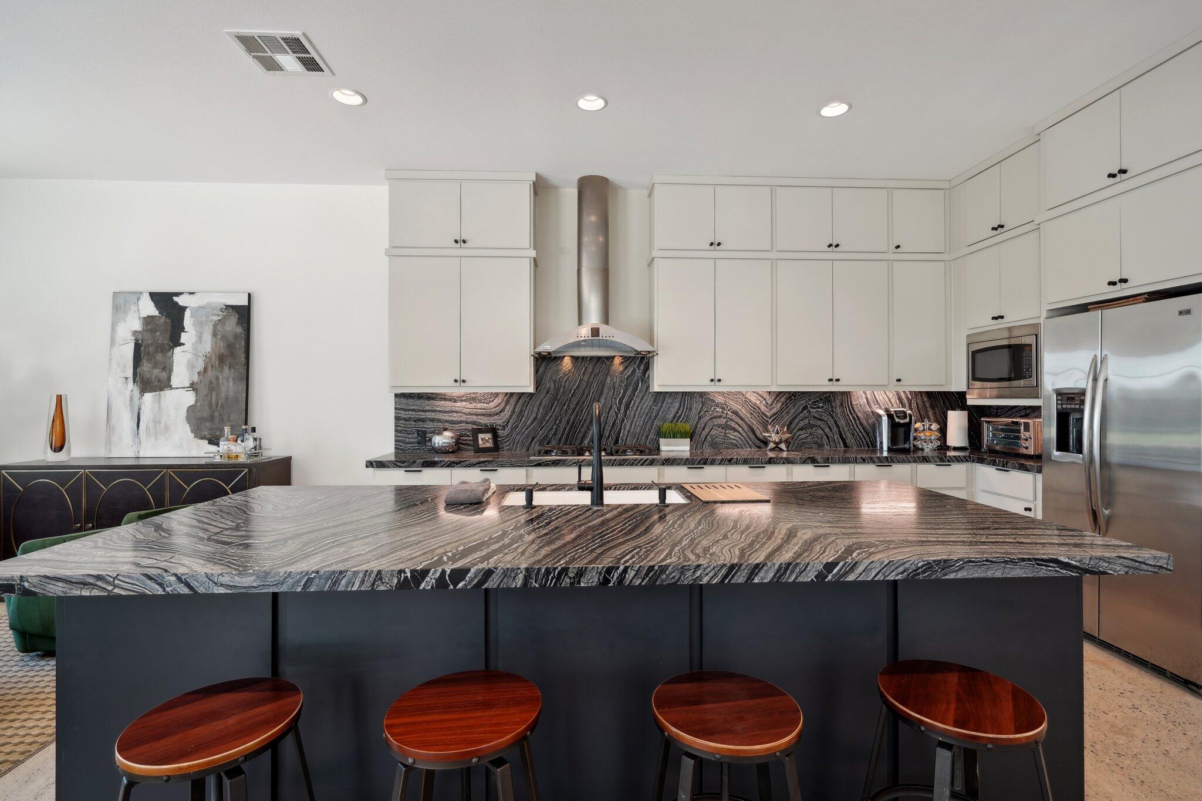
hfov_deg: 96.7
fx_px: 534
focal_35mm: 16
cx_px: 601
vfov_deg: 73.7
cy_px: 400
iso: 400
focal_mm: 16
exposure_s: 1/15
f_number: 8
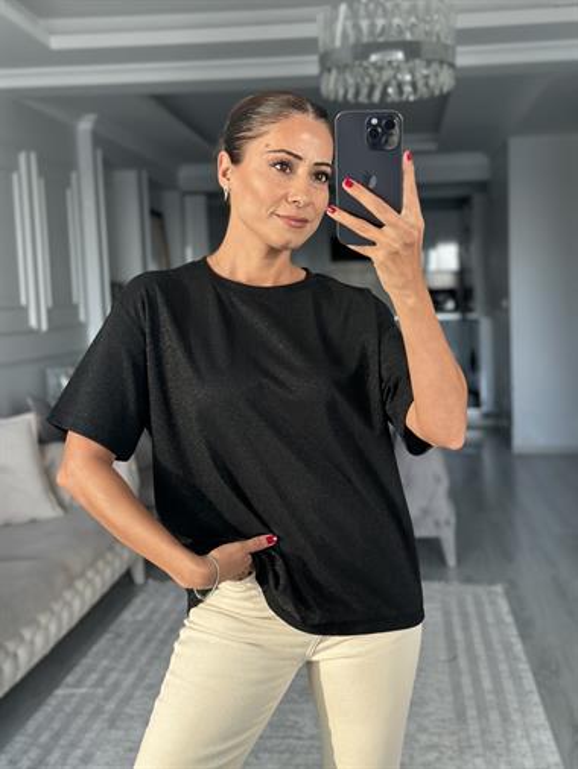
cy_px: 384
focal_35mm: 48
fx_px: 1068
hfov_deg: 30.3
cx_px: 289
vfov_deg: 39.6
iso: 125
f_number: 1.78
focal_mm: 6.86
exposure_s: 1/103
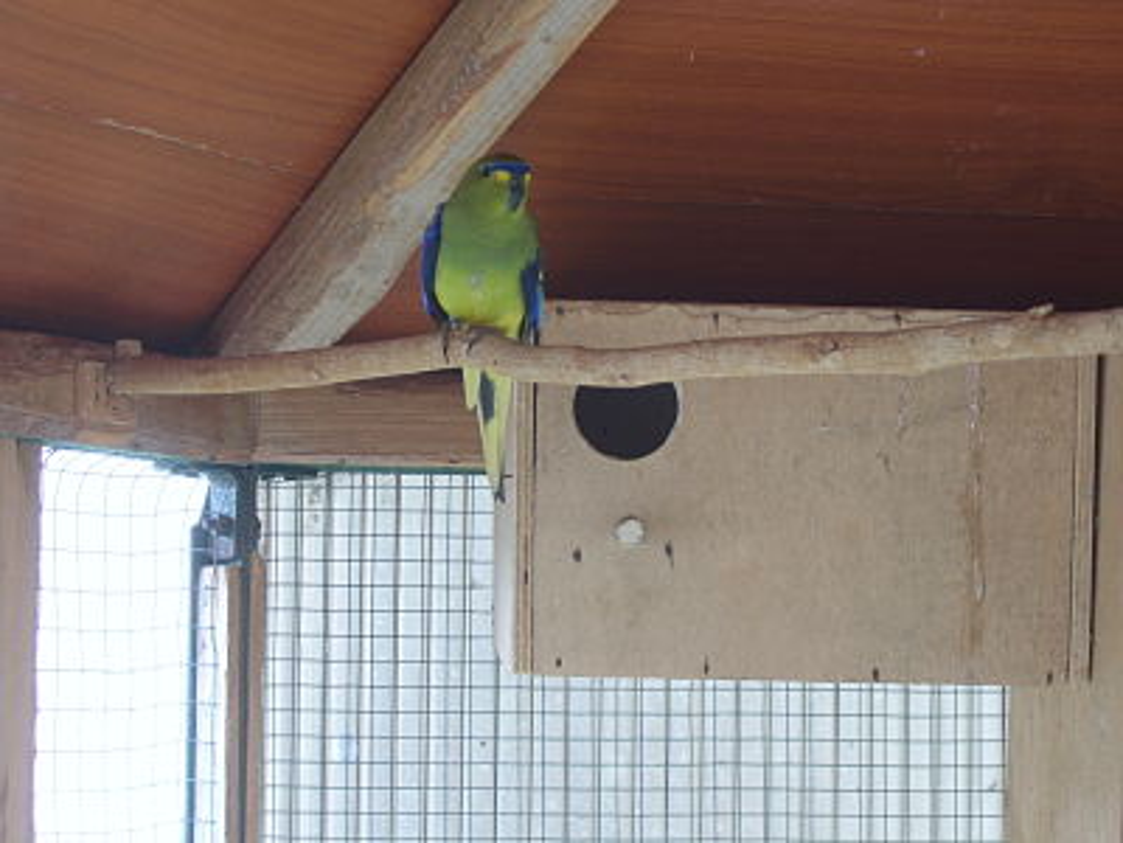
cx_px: 562
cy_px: 422
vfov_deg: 17.0
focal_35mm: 87
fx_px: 2822
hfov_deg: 22.5
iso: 100
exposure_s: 1/19
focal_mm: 22.74
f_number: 4.9
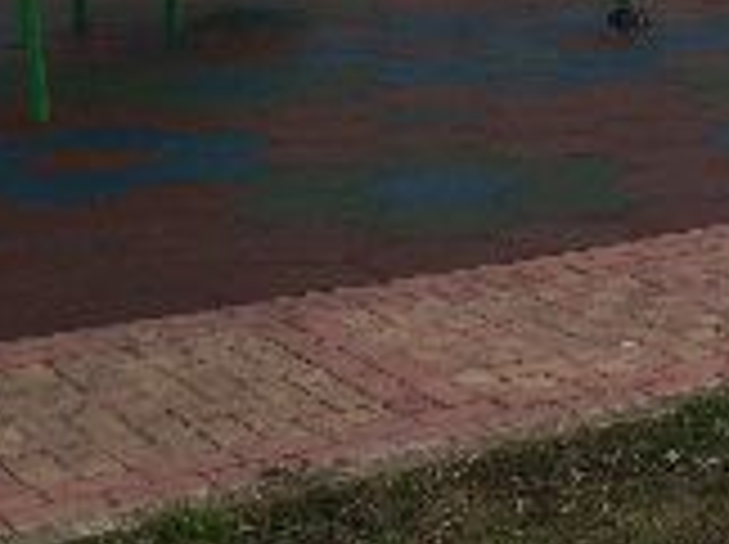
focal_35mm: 115
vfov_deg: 12.6
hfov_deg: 17.1
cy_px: -90
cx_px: 468
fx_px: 2418
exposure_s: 1/696
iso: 25
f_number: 2.4
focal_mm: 3.3
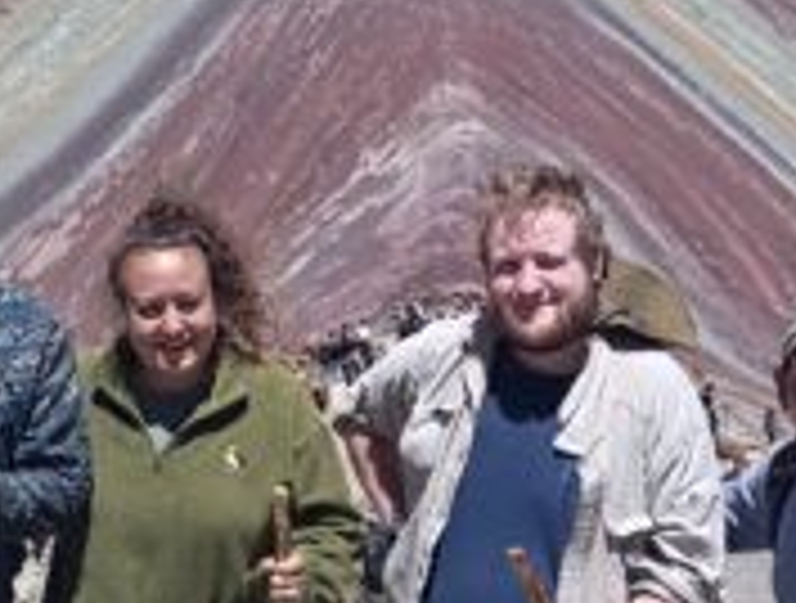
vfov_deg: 17.9
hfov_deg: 23.5
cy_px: 338
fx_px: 1915
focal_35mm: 83
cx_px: 414
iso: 50
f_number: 1.6
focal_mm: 6.14
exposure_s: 1/732
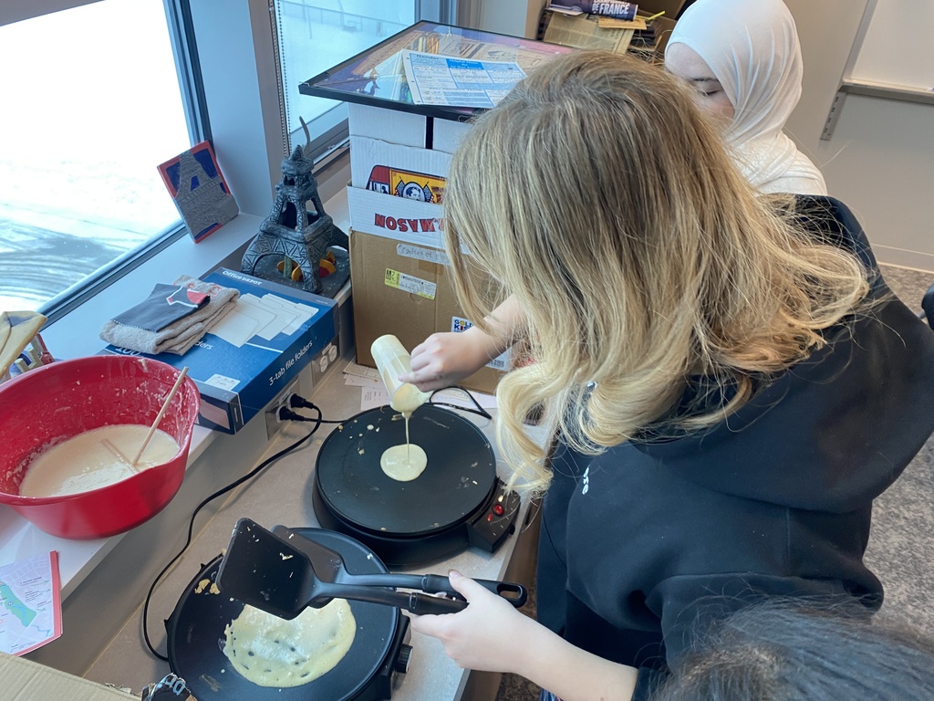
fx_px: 702
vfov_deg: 53.1
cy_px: 350
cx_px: 467
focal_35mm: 26
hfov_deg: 67.3
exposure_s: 1/60
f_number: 1.8
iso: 100
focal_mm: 4.25
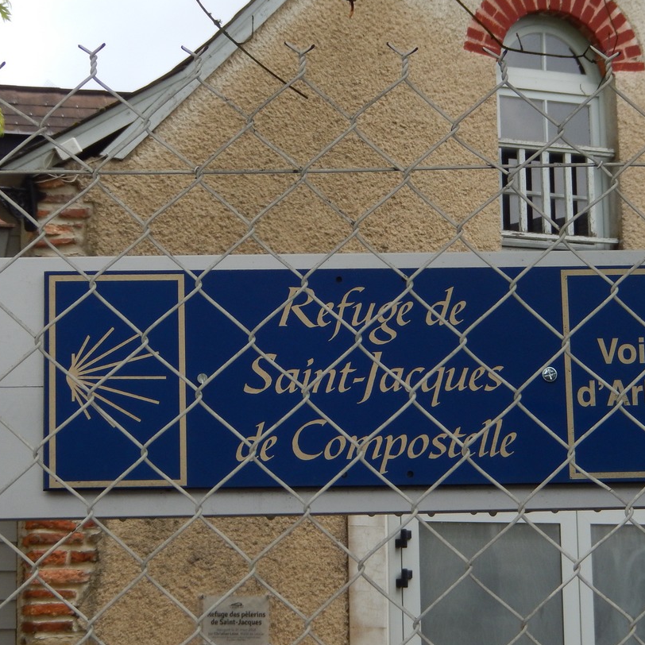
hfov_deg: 16.6
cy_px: 265
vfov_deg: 16.6
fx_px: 2213
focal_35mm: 105
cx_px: 268
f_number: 4.8
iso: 125
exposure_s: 1/250
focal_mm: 12
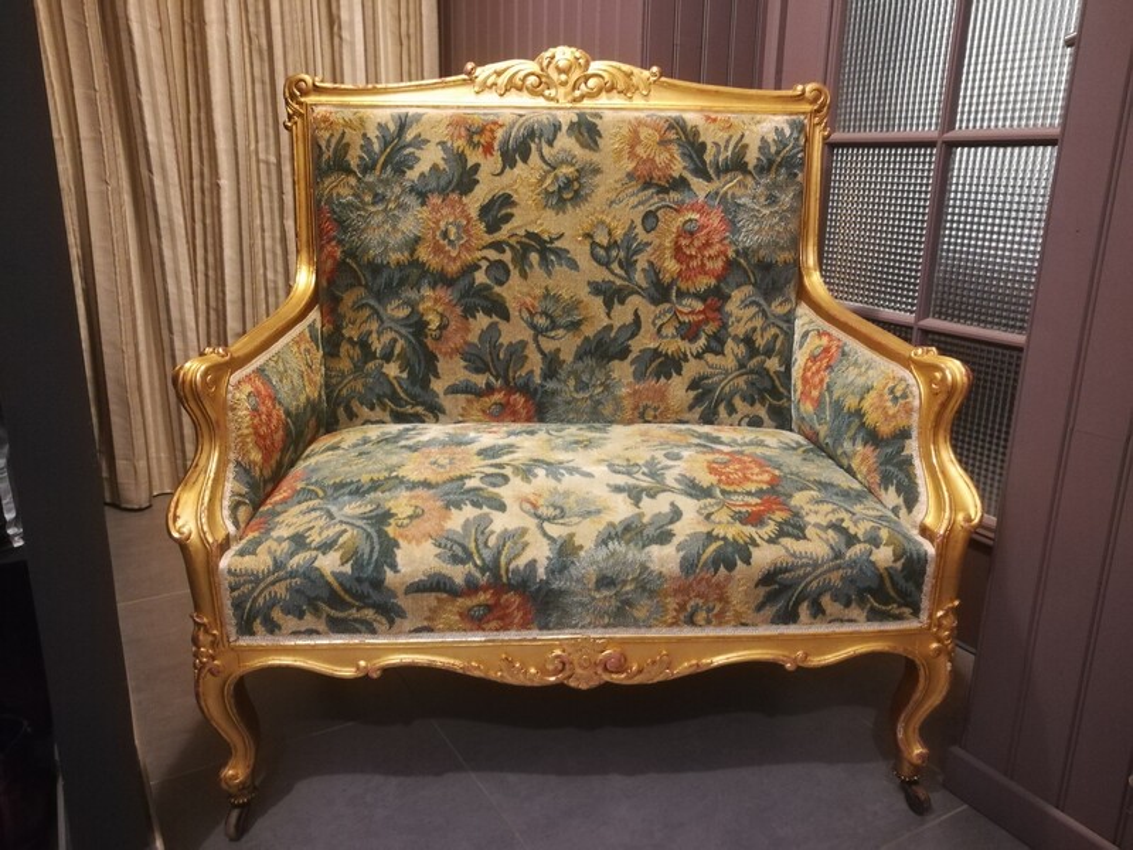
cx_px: 566
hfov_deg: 67.3
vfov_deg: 53.1
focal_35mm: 26
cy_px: 425
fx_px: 851
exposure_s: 1/14.3
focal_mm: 3.83
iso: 800
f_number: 2.2
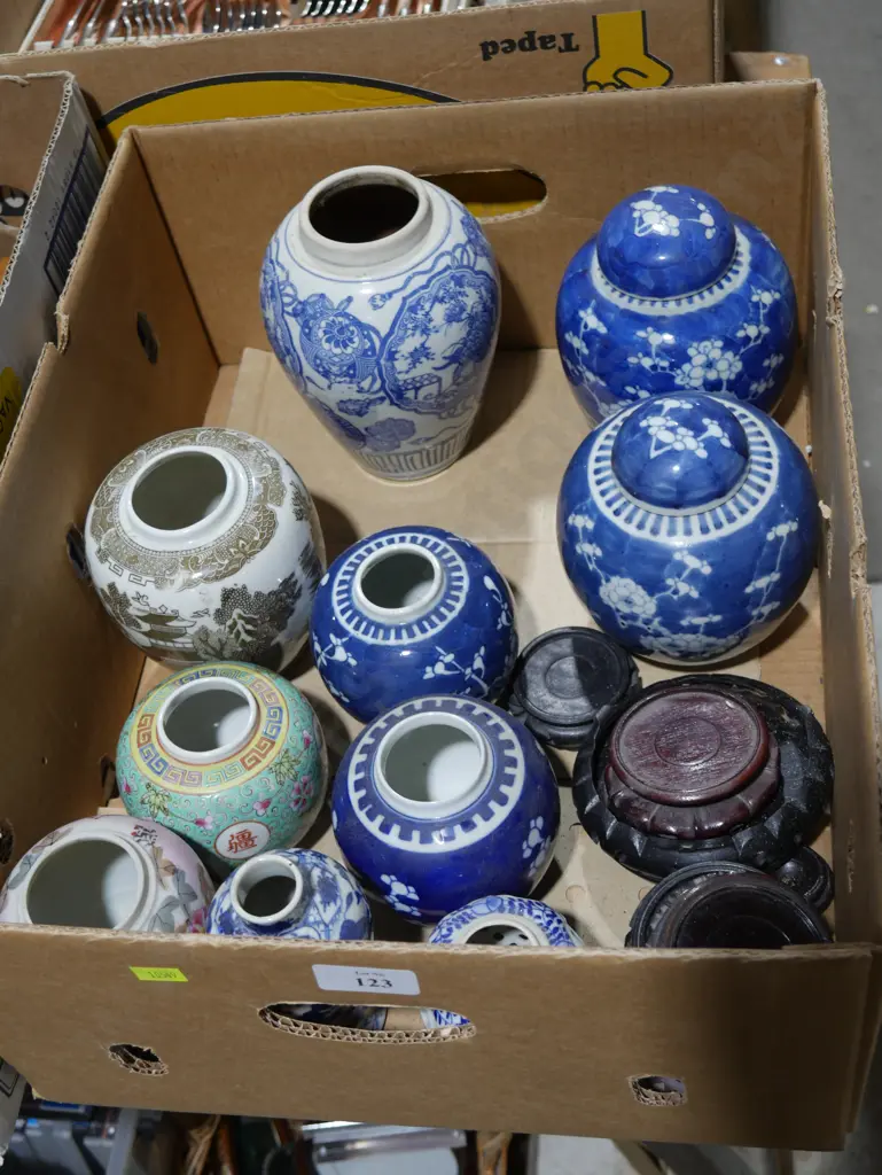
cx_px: 441
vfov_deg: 42.9
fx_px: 1494
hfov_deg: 32.9
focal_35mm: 44
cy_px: 588
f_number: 4.7
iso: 250
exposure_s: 1/60
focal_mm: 22
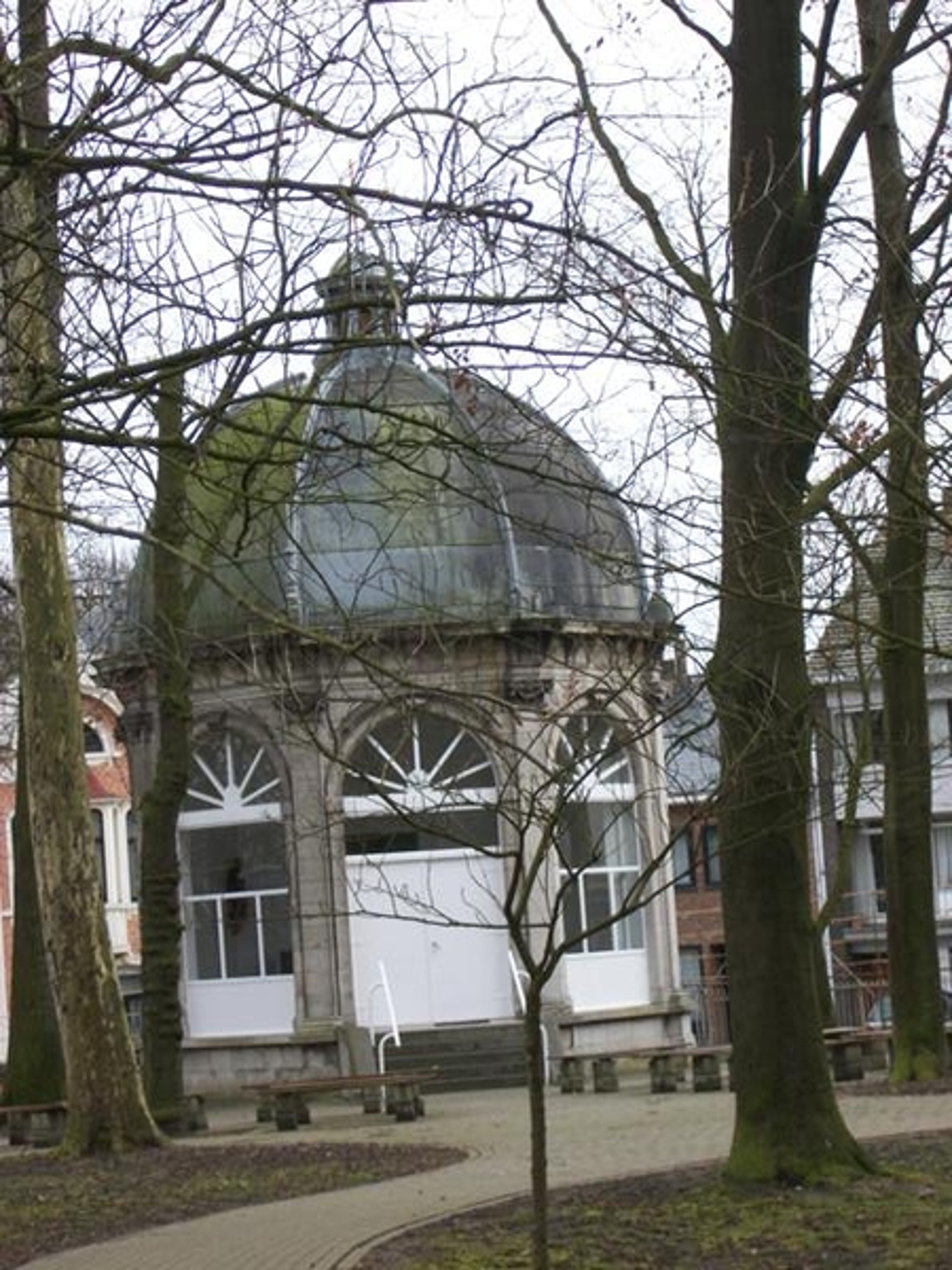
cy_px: 635
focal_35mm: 96
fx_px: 3520
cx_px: 476
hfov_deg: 15.4
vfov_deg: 20.4
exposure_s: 1/125
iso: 99
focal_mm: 17.1
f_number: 5.2
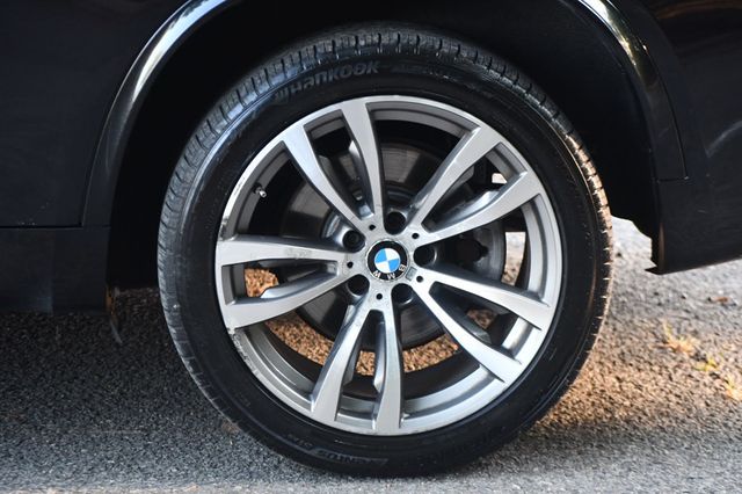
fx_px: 2925
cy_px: 247
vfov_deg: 9.7
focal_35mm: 142
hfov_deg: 14.5
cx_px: 371
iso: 1400
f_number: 4.8
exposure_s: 1/125
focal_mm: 95
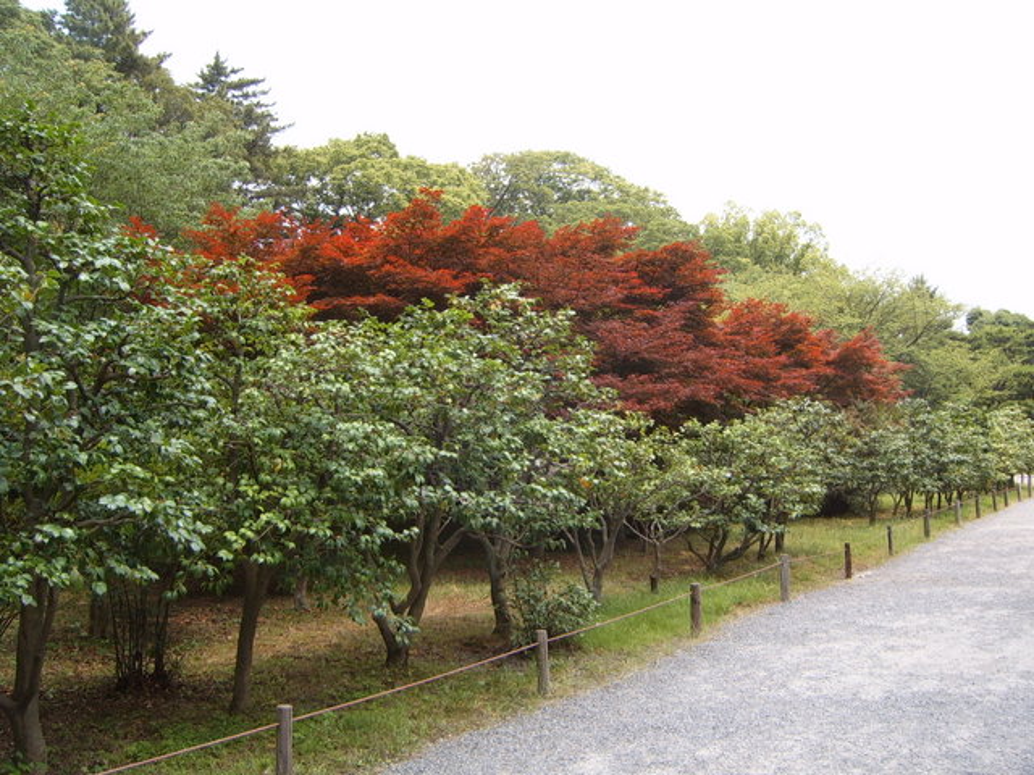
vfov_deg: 38.7
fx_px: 1105
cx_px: 517
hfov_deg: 50.1
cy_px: 388
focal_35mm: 37
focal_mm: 6.2
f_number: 6
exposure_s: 1/125
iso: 63
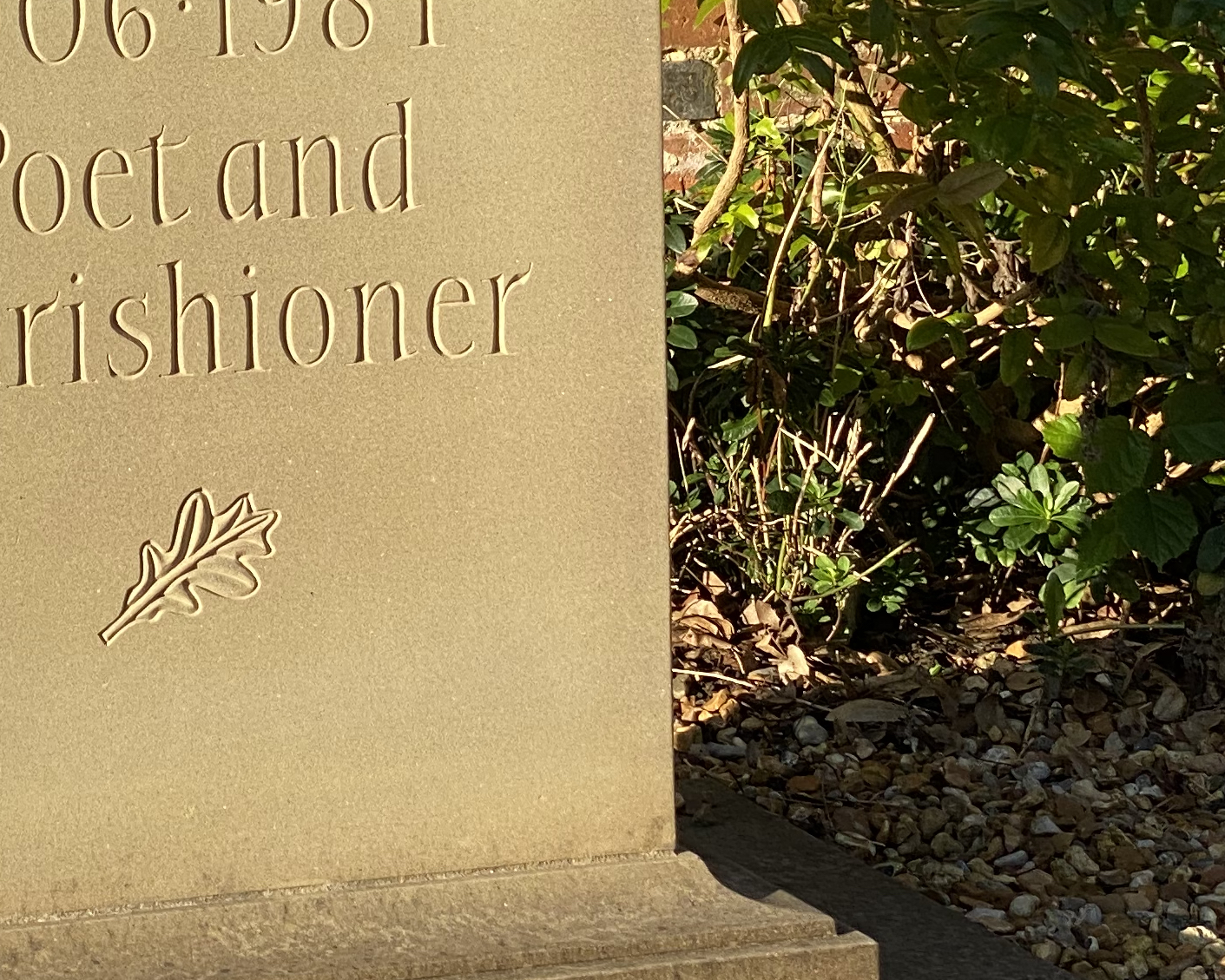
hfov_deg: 13.2
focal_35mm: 145
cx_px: 148
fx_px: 5257
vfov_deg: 10.4
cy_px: -261
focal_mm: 6
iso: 20
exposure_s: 1/545
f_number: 2
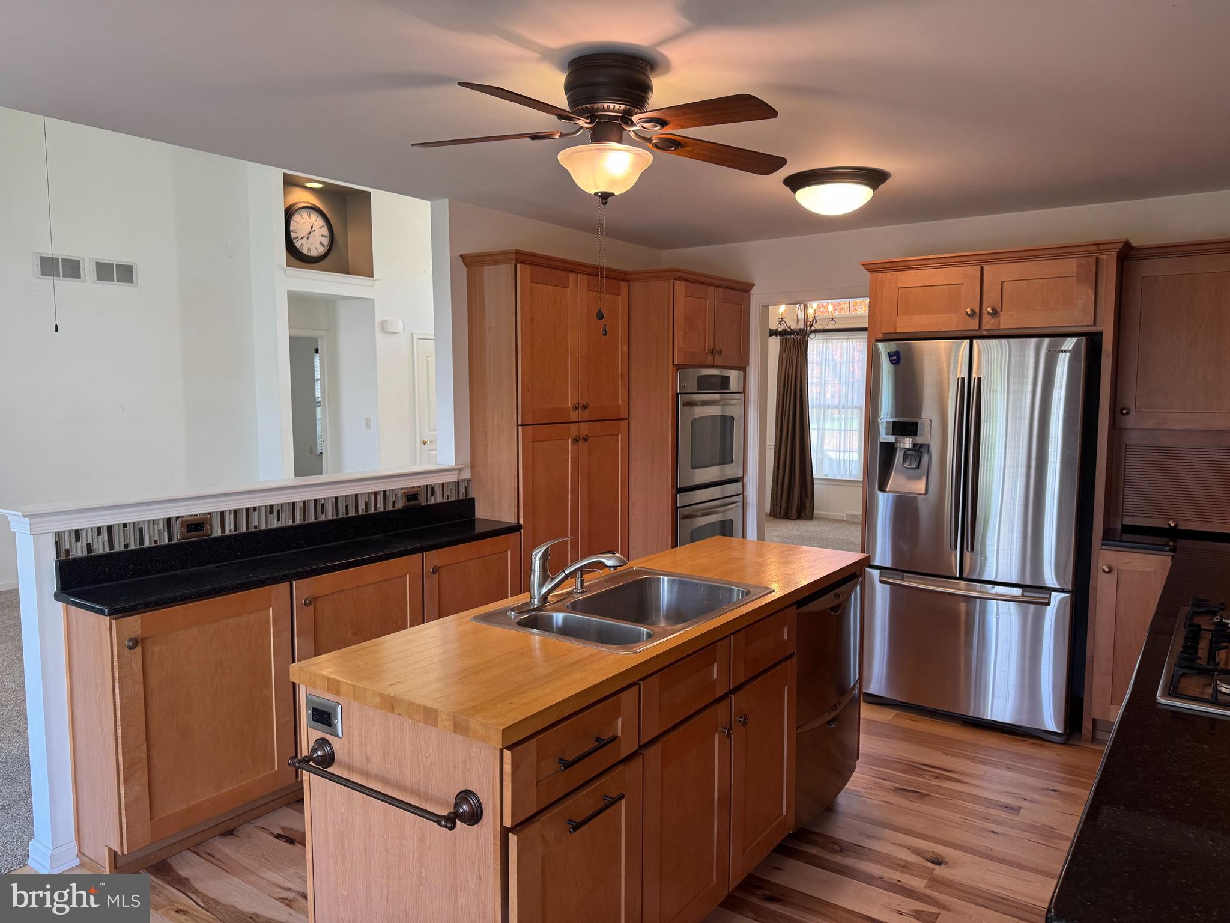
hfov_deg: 71.6
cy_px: 462
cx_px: 615
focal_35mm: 24
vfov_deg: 56.8
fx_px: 853
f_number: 1.78
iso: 160
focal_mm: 6.76
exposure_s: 1/120
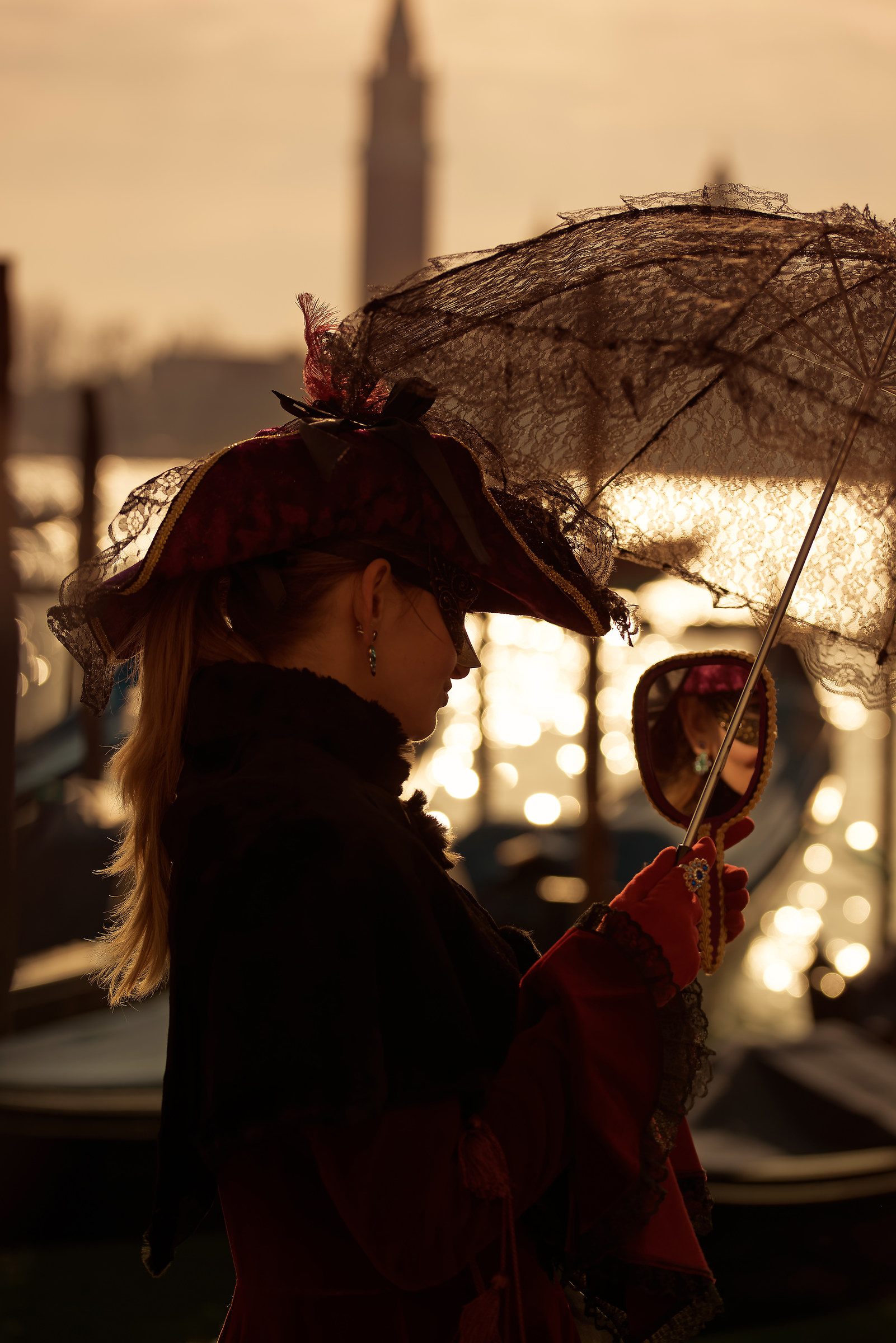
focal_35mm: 105
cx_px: 448
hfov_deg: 13.0
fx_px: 3918
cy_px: 672
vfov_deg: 19.5
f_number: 4.5
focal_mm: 105
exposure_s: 1/8000
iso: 100
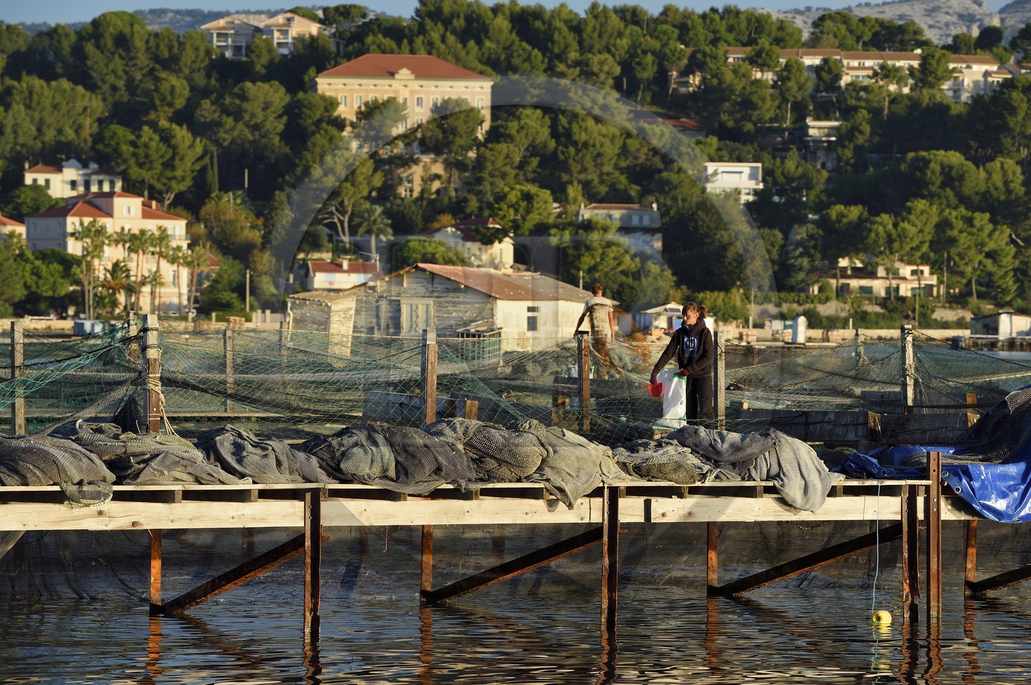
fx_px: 5008
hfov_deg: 11.8
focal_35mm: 175
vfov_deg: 7.8
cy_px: 342
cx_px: 516
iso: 200
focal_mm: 175
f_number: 10
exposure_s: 1/250
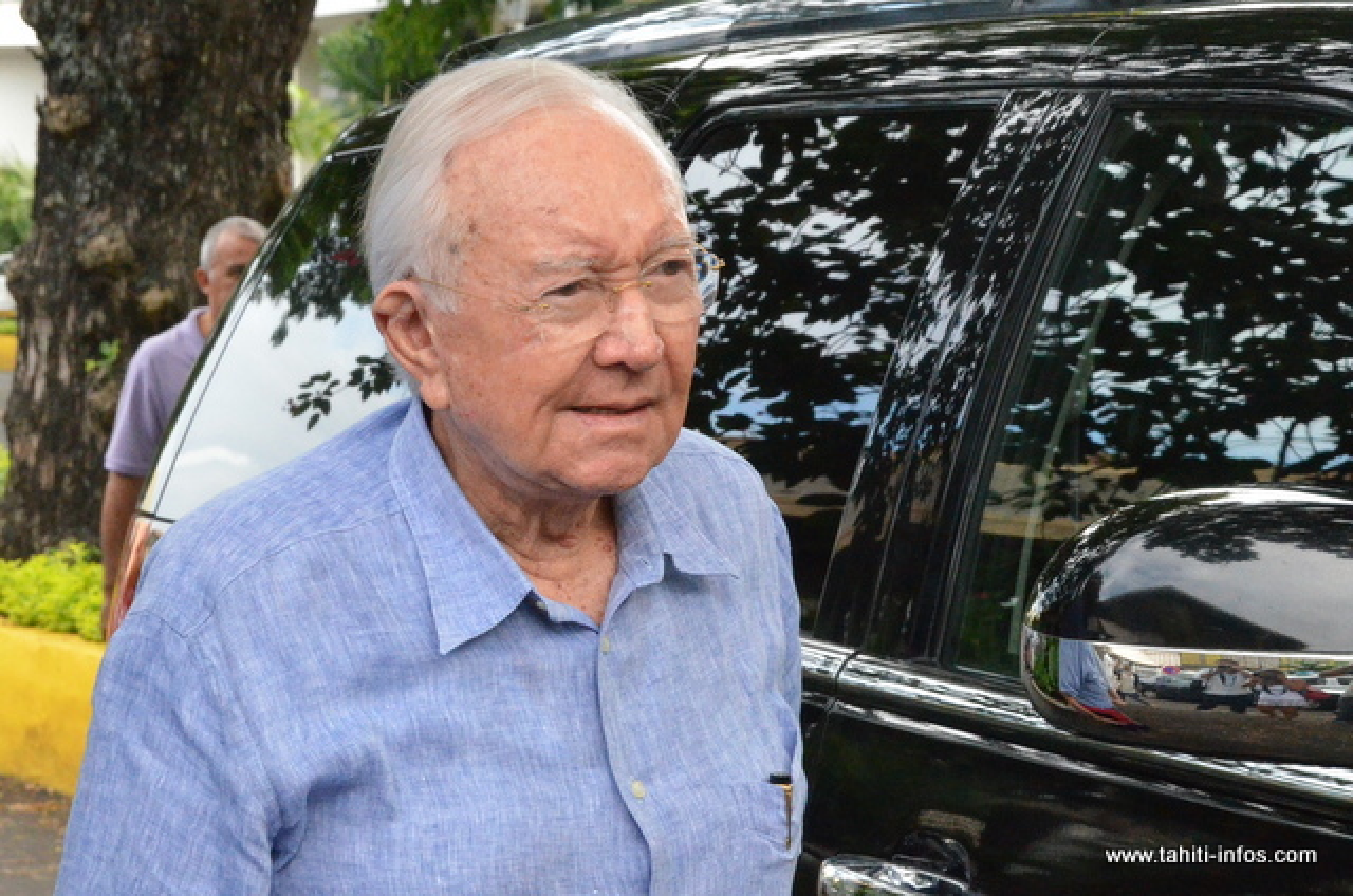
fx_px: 2813
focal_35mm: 75
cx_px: 676
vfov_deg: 18.1
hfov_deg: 27.0
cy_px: 448
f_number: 14
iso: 5000
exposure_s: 1/800
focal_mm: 50
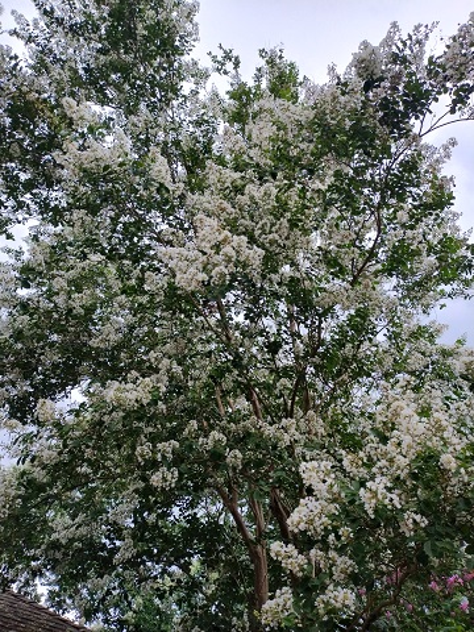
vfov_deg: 69.4
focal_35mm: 25
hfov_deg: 54.9
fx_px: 456
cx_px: 237
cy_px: 316
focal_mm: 4.71
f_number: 1.7
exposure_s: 1/810
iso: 100
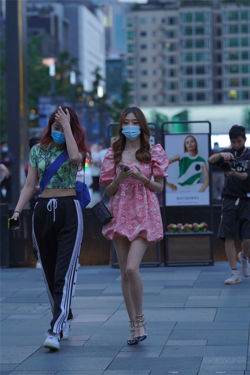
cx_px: 125
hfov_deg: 10.2
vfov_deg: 15.2
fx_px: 1406
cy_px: 188
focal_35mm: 135
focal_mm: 135
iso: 500
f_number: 4
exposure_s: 1/200
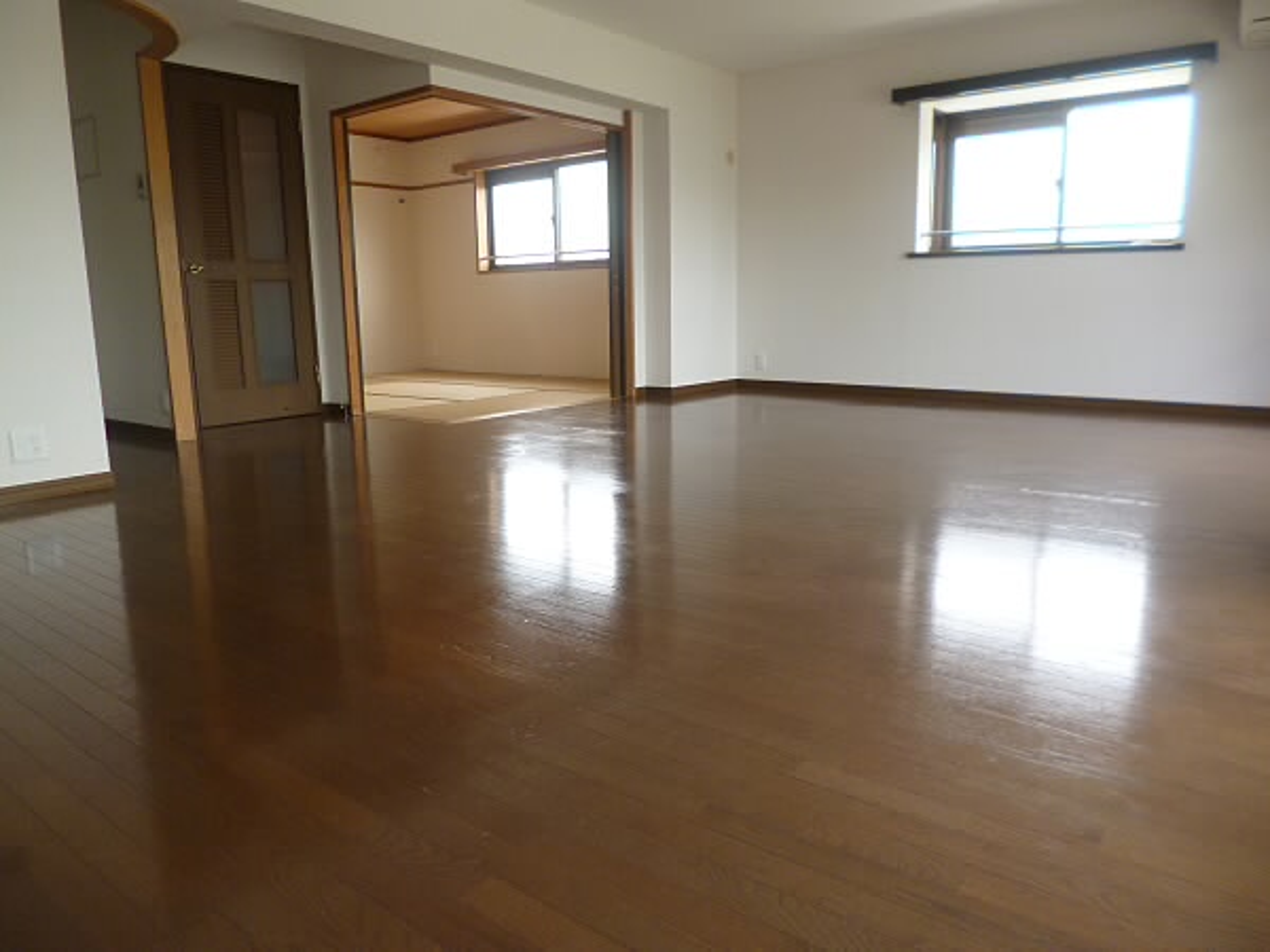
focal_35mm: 24
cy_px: 476
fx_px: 881
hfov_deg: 71.6
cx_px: 635
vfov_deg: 56.8
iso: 100
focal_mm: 4.3
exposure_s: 1/80
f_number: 2.5
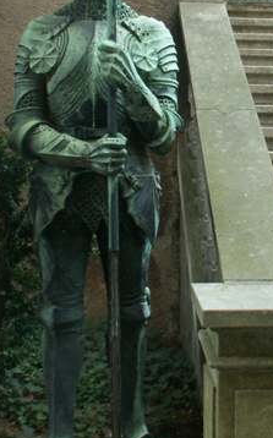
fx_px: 990
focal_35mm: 83
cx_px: 224
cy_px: 132
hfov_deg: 15.6
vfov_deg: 24.8
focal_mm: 5.86
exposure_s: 1/40
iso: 64
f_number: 2.8
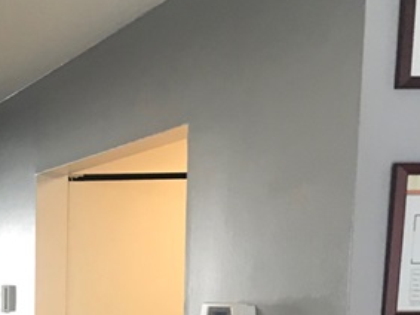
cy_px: 434
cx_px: -283
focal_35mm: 95
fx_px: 1152
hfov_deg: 17.6
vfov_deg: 14.7
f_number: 1.8
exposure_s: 1/20
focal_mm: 3.99
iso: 40
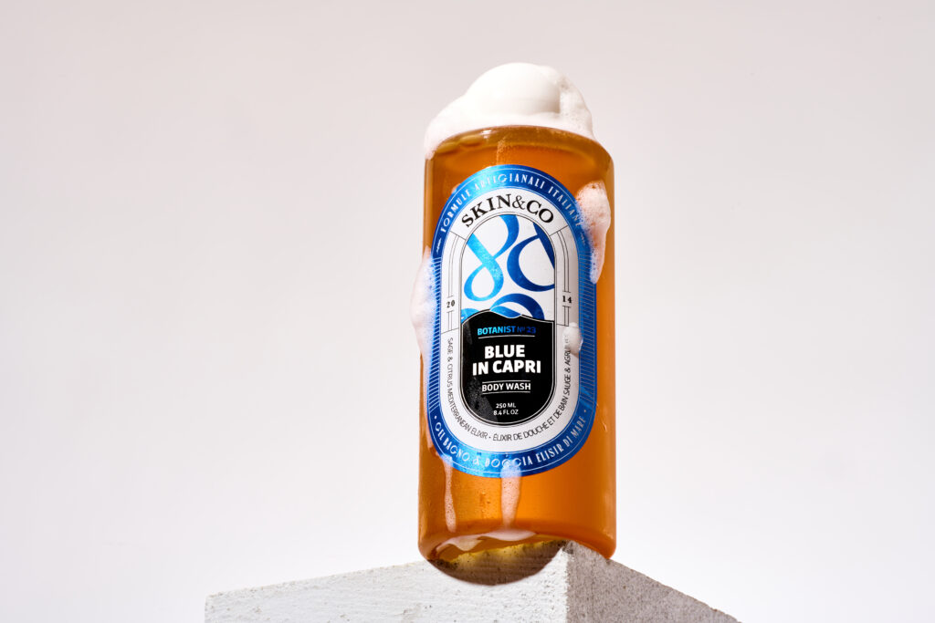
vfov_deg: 13.0
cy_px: 312
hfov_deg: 19.5
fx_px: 2727
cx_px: 468
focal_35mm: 105
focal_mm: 105
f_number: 20
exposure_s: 1/160
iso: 64
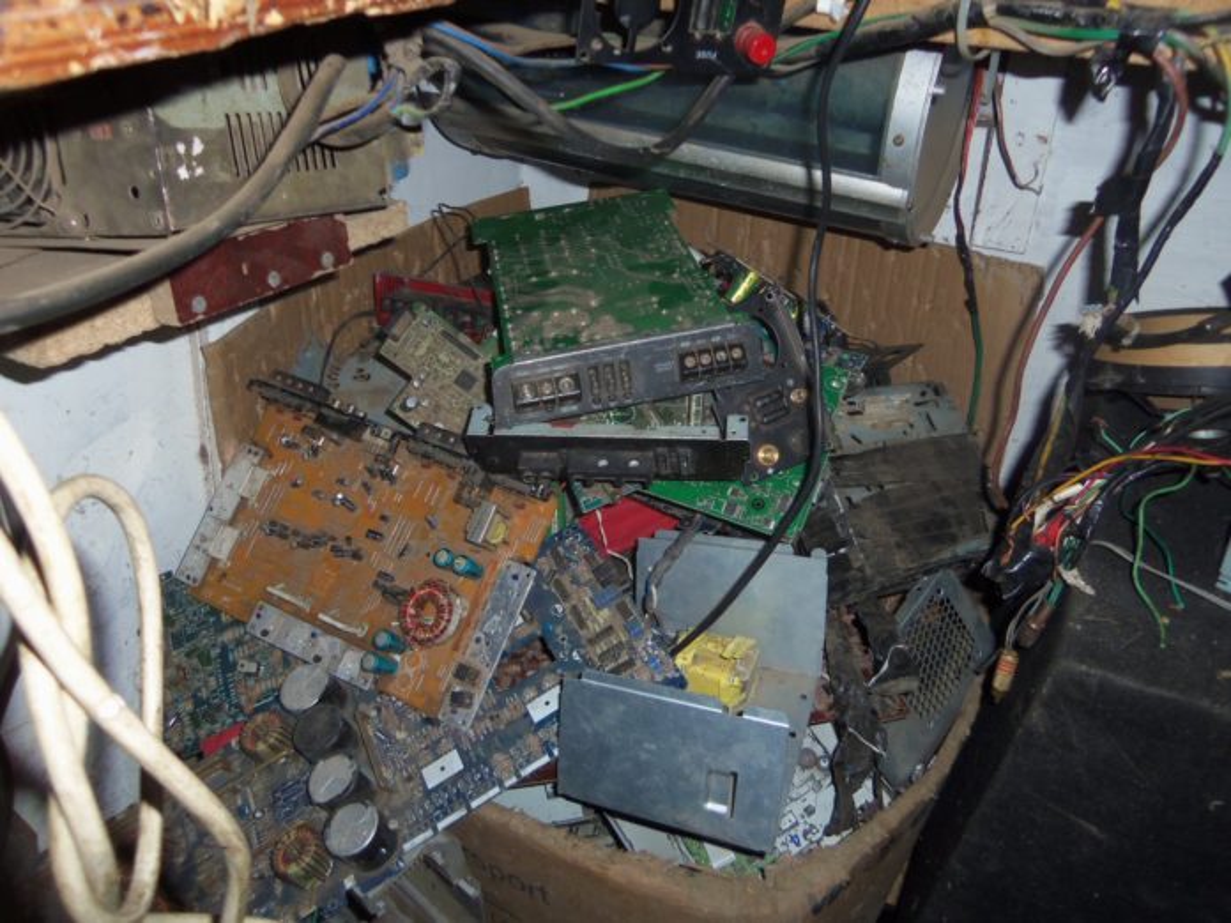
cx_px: 616
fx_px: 996
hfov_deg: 63.4
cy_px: 462
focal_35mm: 28
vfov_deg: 49.7
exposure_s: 1/40
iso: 100
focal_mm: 5.1
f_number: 3.9
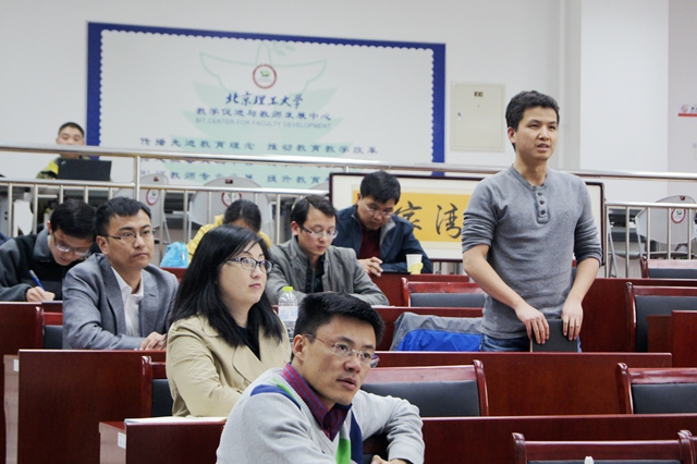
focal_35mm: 75
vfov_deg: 18.2
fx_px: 1451
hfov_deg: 27.0
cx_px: 348
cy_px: 232
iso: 1600
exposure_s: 1/80
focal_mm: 50
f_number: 5.6
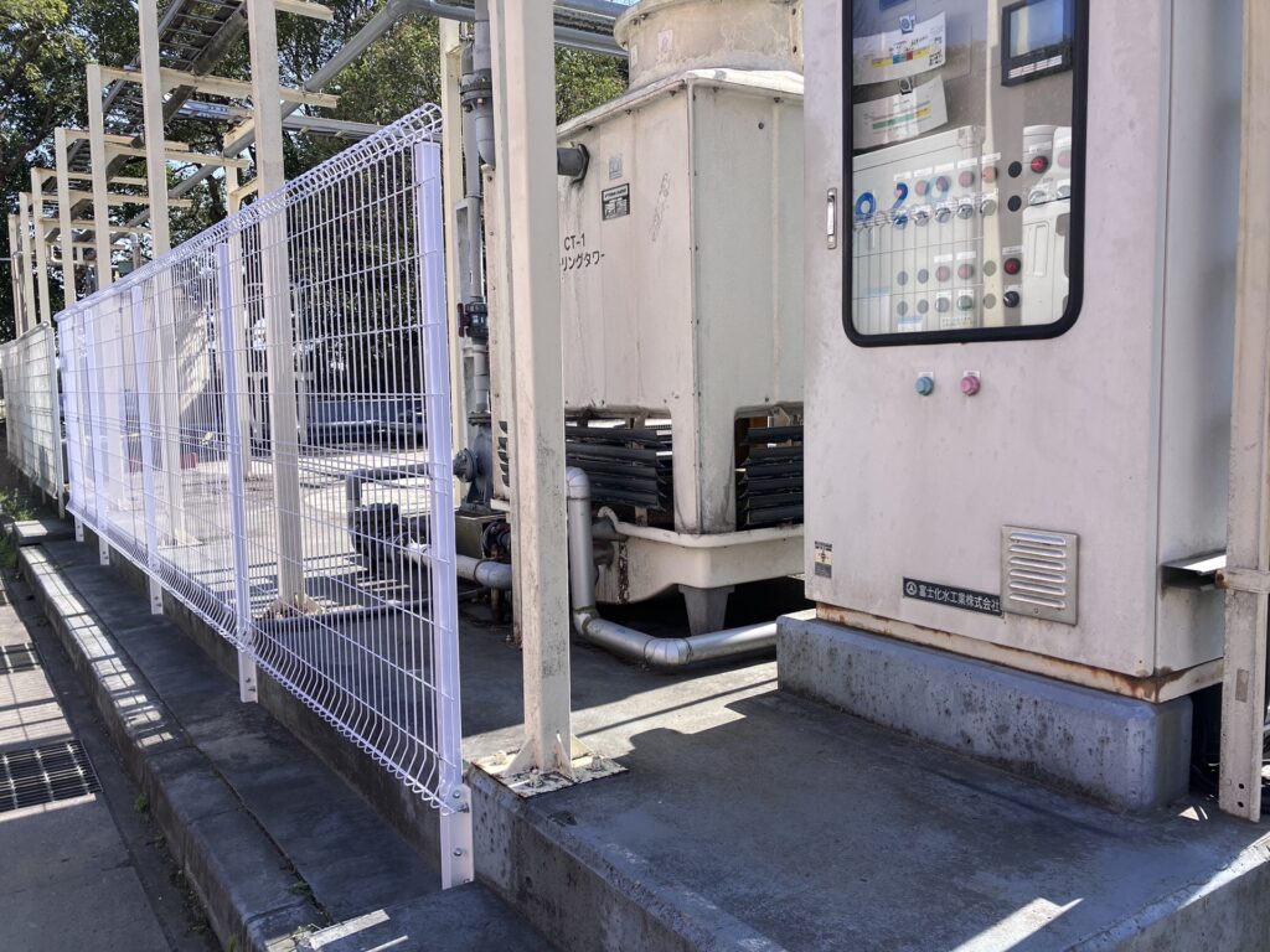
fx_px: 1027
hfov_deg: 63.4
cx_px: 635
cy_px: 476
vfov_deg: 49.7
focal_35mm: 28
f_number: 1.8
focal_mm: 3.99
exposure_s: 1/1033
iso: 32
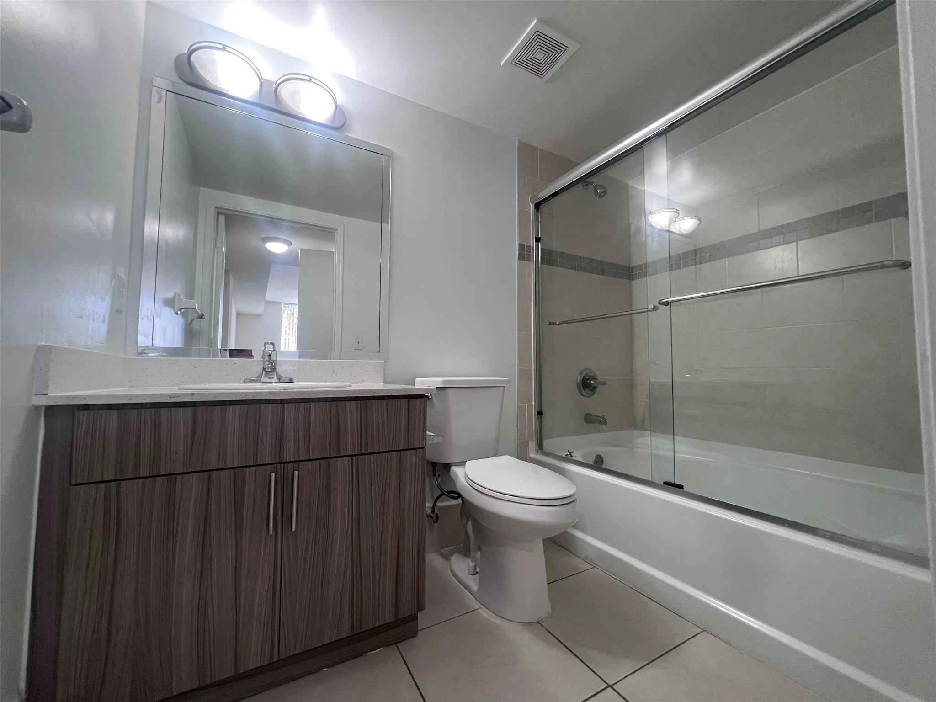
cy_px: 351
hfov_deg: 106.2
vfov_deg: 89.9
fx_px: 352
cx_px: 468
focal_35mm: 13
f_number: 1.8
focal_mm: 1.57
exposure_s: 1/120
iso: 250
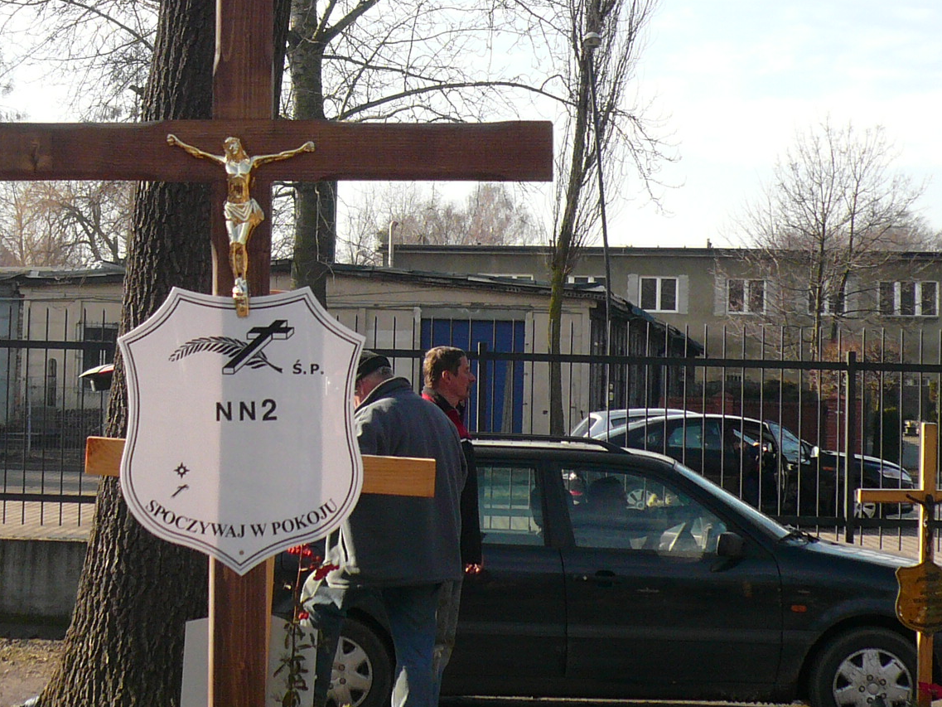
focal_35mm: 83
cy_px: 254
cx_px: 283
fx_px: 2259
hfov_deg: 23.4
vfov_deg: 17.7
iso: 100
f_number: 3.2
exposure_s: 1/640
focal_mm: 6.4
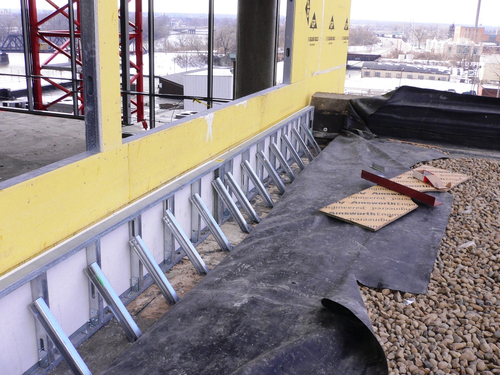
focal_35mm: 35
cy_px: 188
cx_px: 250
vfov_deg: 40.7
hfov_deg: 52.6
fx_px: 506
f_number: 5.6
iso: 100
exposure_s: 1/160
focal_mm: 5.8
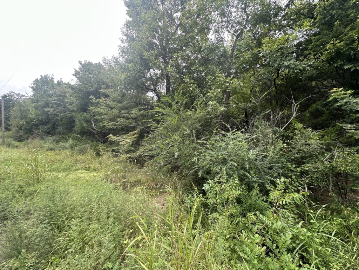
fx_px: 145
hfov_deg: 102.1
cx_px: 180
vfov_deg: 85.7
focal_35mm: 14
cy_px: 135
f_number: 2.2
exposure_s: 1/107
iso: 40
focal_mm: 2.22
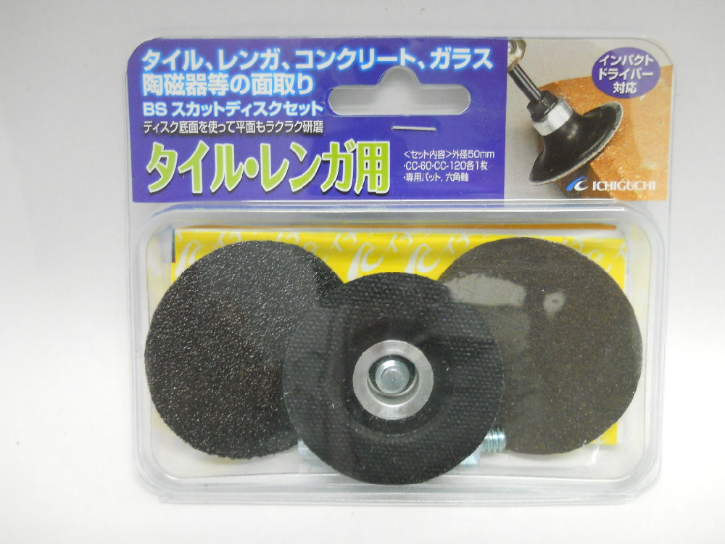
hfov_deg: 45.8
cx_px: 362
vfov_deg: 35.1
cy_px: 272
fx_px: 859
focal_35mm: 41
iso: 400
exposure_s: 1/30
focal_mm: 6.72
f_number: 3.1
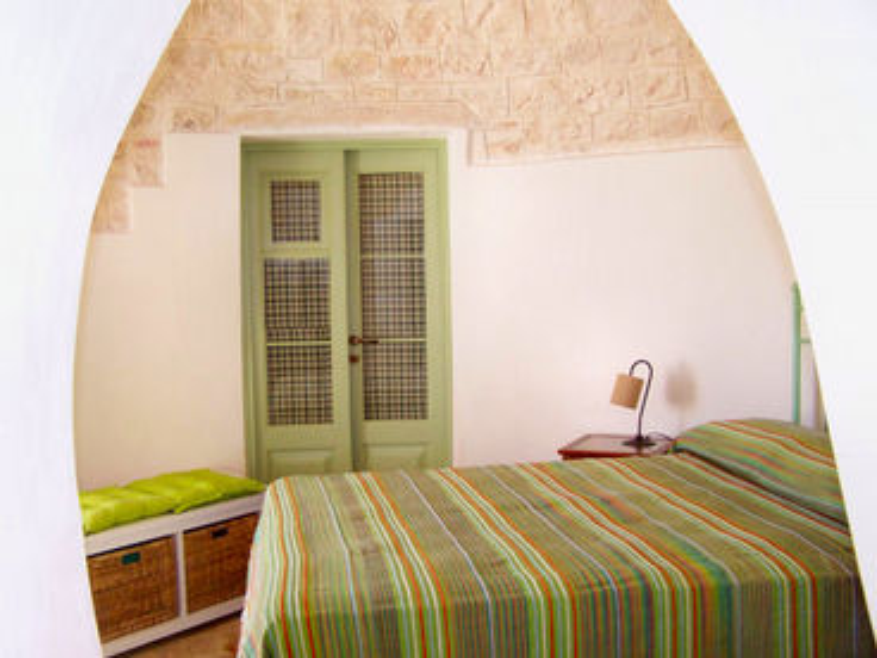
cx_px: 438
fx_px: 963
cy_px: 329
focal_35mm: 38
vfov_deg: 37.7
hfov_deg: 49.0
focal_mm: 6.3
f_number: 2.8
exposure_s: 1/90
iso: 140
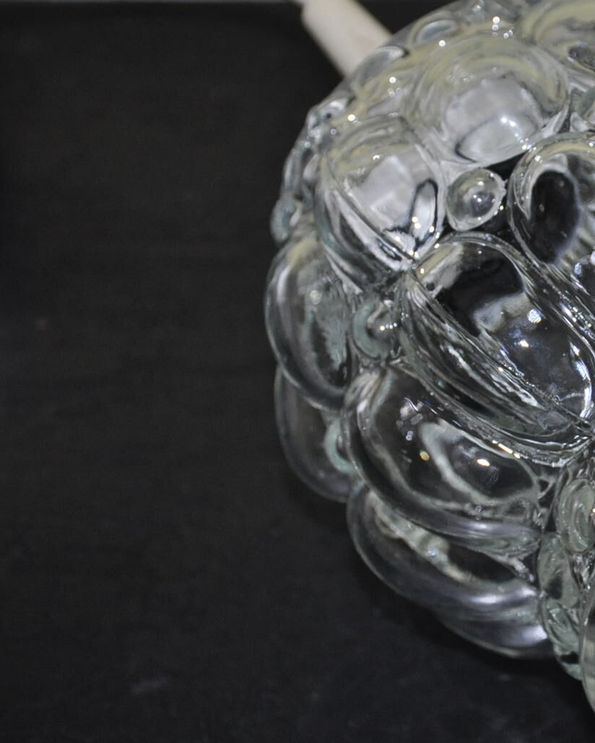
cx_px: 572
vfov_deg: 15.6
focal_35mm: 123
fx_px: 2706
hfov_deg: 12.4
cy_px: 350
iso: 800
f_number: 4.8
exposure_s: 1/60
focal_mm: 42
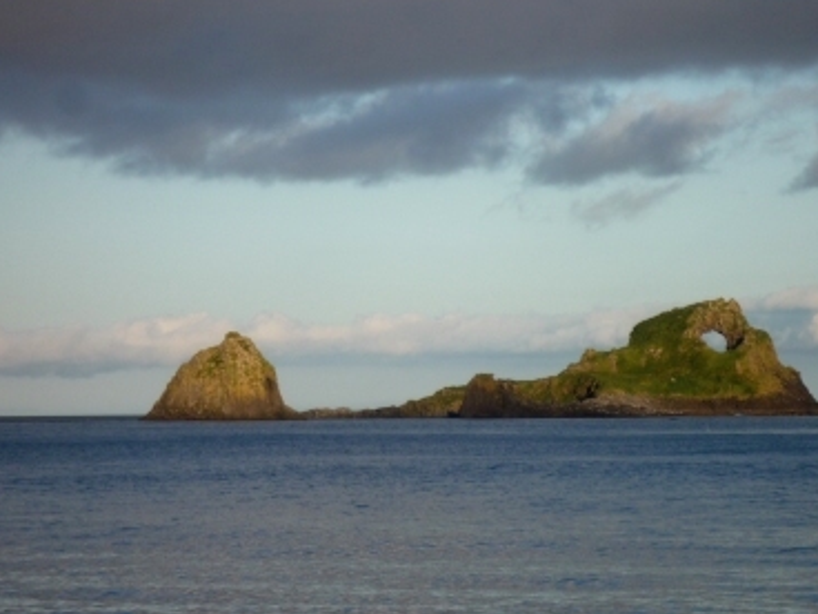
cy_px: 345
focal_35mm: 152
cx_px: 467
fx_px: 3592
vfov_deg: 9.8
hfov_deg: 13.0
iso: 100
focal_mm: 22
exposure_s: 1/320
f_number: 5.9
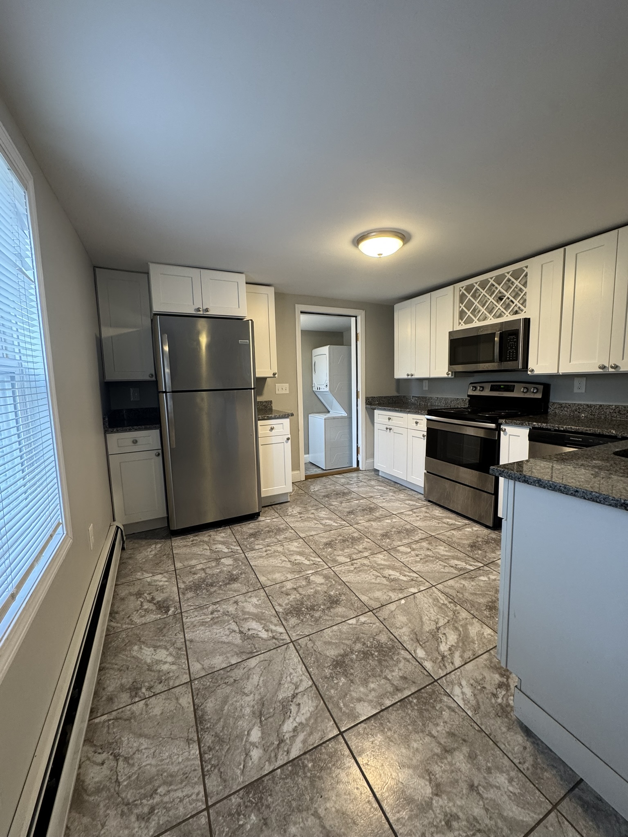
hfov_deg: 85.7
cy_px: 418
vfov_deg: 102.1
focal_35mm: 14
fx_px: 339
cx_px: 314
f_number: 2.2
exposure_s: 1/60
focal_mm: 2.22
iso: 200
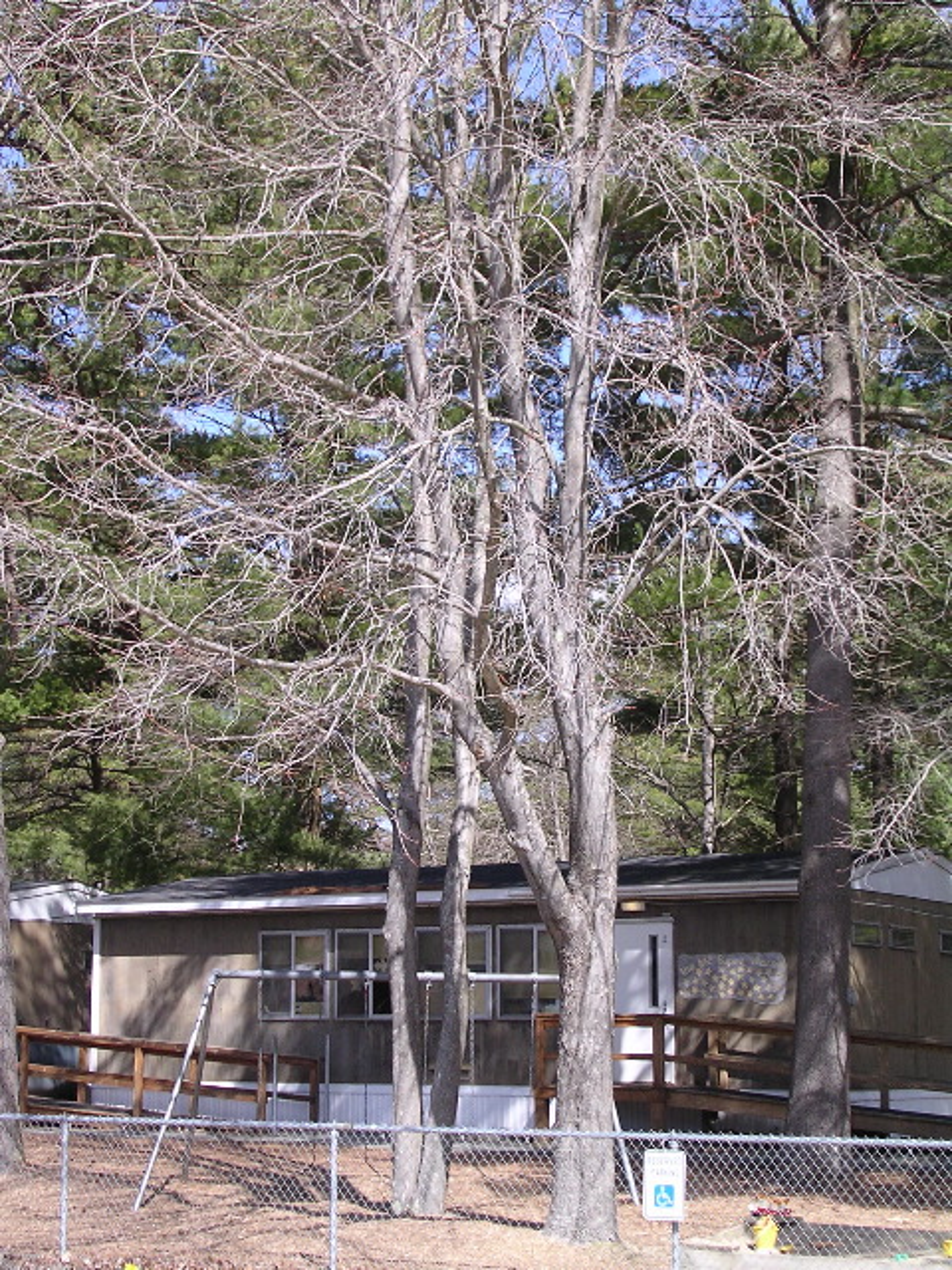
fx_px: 2457
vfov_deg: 29.0
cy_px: 635
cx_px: 476
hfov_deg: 21.9
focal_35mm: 67
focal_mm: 10.2
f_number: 3.6
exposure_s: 1/303
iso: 100
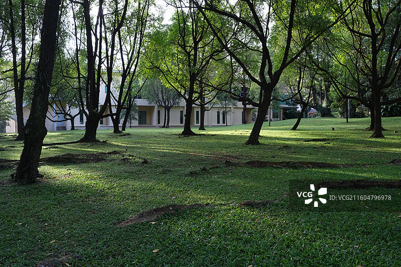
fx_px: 390
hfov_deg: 54.4
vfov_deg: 37.8
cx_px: 200
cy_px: 134
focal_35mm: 35
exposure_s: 1/60
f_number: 5.6
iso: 400
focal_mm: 23
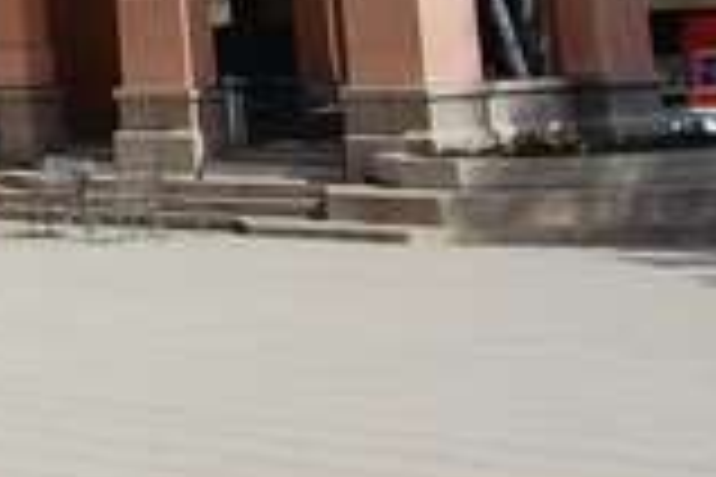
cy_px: -567
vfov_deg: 9.3
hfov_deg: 12.3
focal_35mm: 136
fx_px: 2705
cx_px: -932
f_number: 10
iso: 200
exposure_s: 1/400
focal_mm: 18
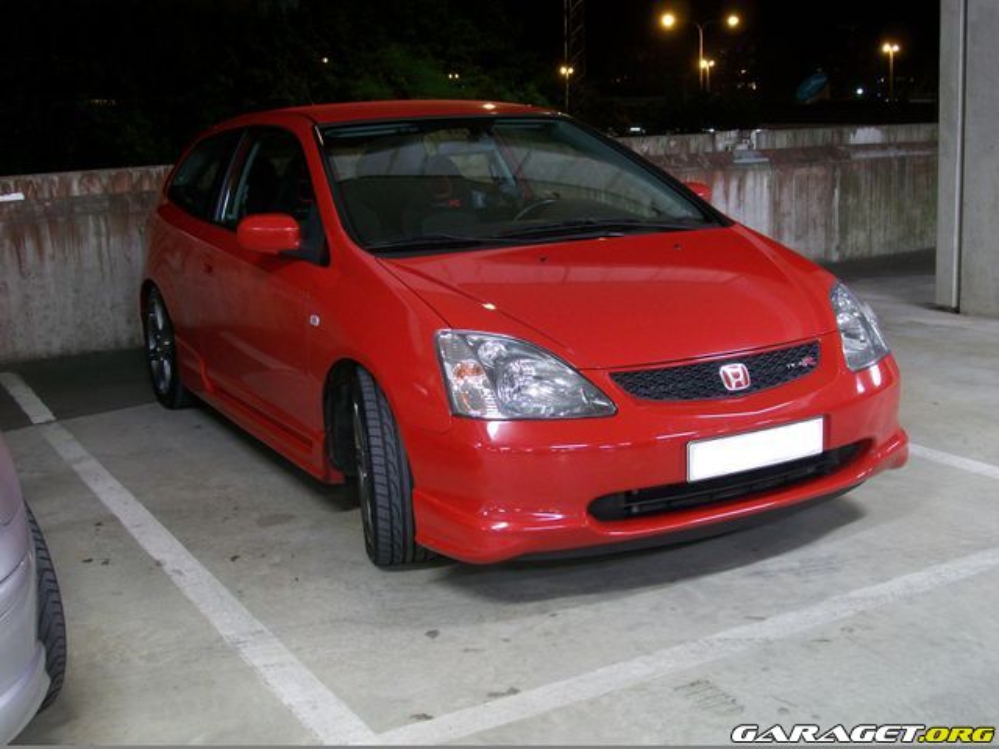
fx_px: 1299
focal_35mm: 45
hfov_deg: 42.1
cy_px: 374
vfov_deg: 32.2
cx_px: 500
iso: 64
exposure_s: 1/2
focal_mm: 7.6
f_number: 3
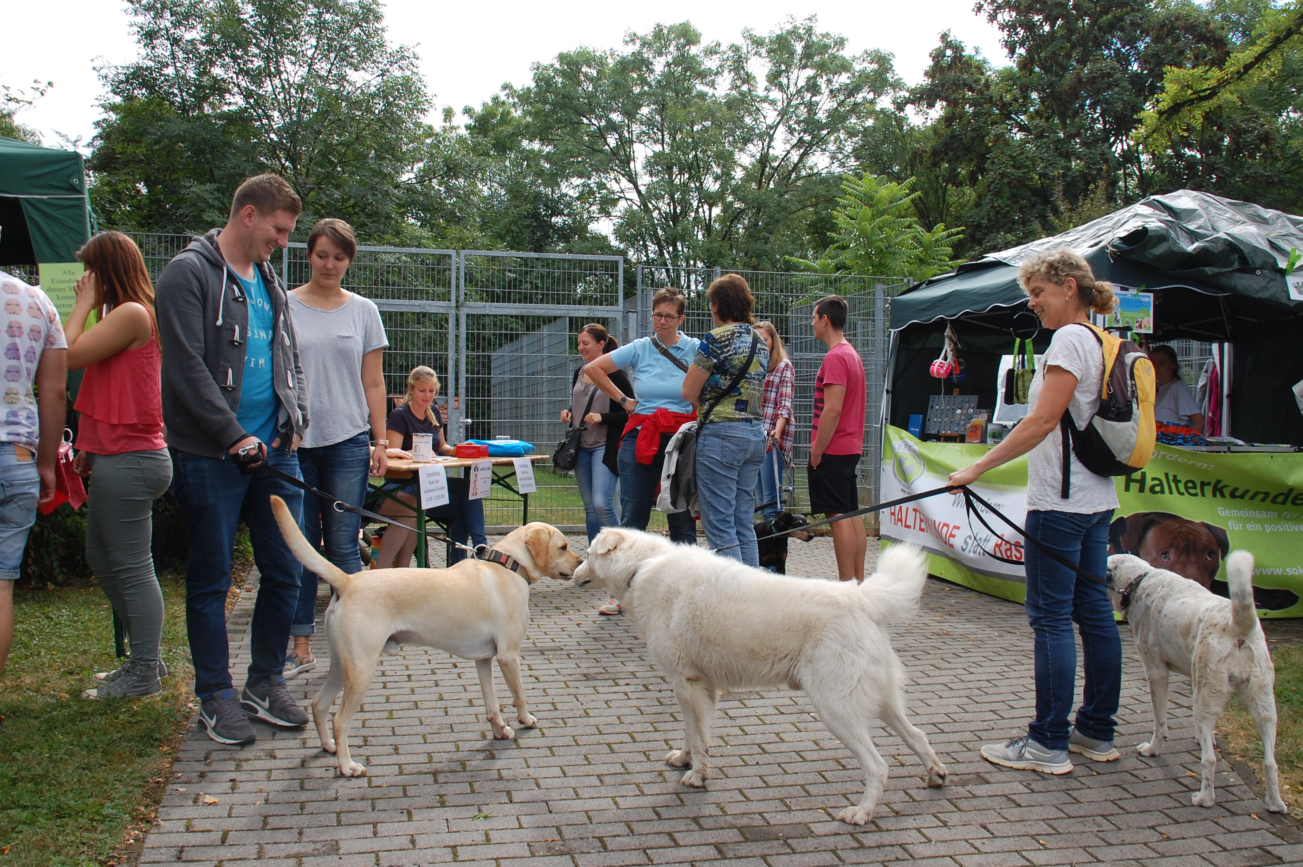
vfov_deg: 39.9
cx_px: 652
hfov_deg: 57.3
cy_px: 434
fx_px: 1193
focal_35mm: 33
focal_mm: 22
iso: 200
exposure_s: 1/200
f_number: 7.1
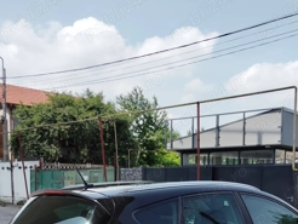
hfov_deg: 40.3
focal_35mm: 47
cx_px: 166
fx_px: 405
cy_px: 214
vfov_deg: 29.3
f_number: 1.8
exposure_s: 1/1244
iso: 50
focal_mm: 4.25
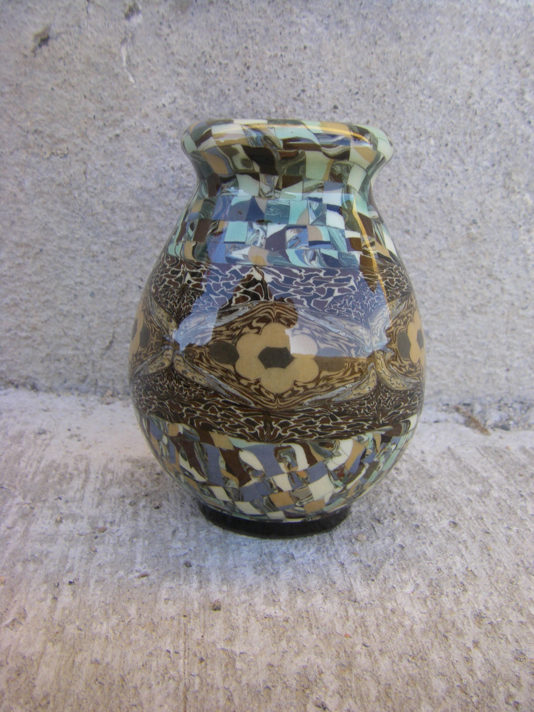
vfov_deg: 49.0
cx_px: 267
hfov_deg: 37.7
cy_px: 356
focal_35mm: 38
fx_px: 782
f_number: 3.5
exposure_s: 1/50
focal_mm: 6.3
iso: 100
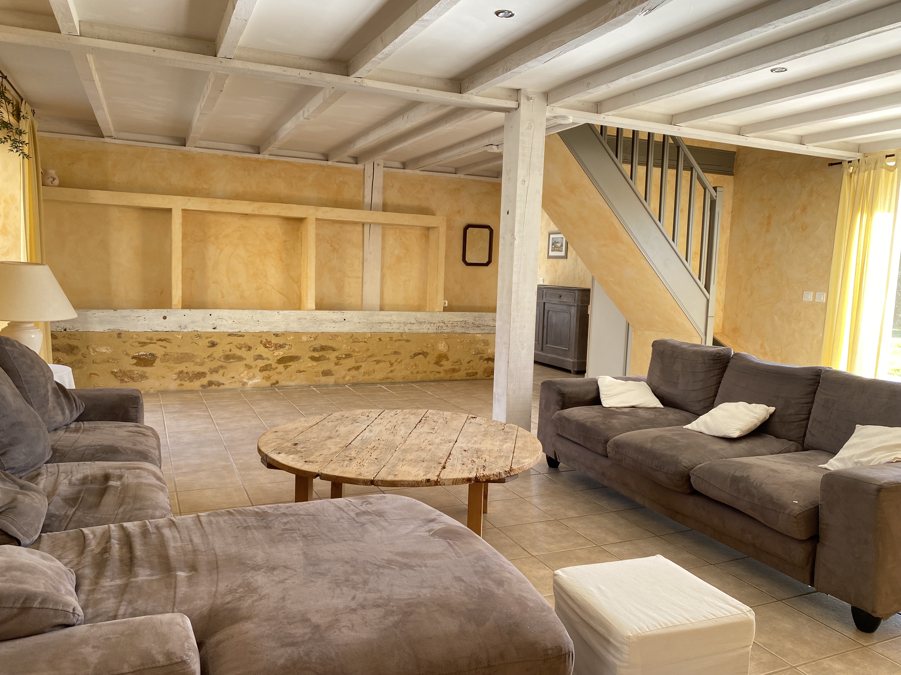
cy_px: 338
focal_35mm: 26
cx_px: 450
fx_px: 677
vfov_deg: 53.1
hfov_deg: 67.3
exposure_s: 1/121
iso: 50
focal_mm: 4.25
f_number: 1.8
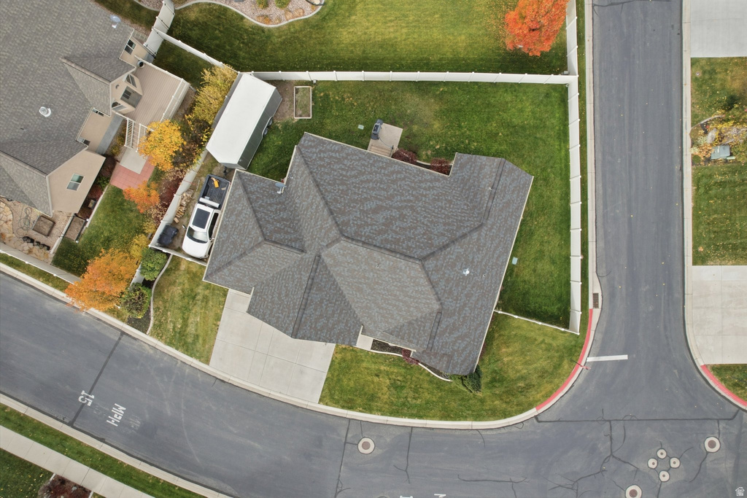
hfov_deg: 78.6
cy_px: 249
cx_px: 374
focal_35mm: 22
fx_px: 457
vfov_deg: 57.2
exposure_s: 1/640
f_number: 2.8
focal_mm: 8.4
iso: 120
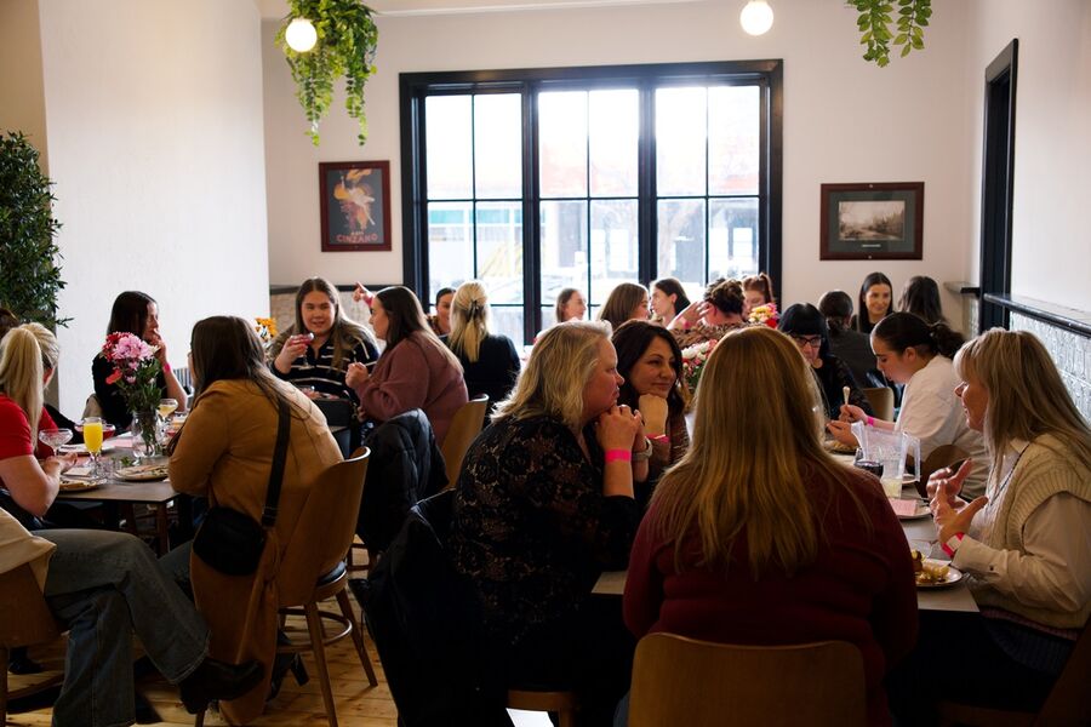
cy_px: 364
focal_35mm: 40
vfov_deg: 33.6
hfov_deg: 48.7
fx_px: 1205
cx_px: 546
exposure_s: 1/105
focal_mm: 26.5
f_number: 2.8
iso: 500
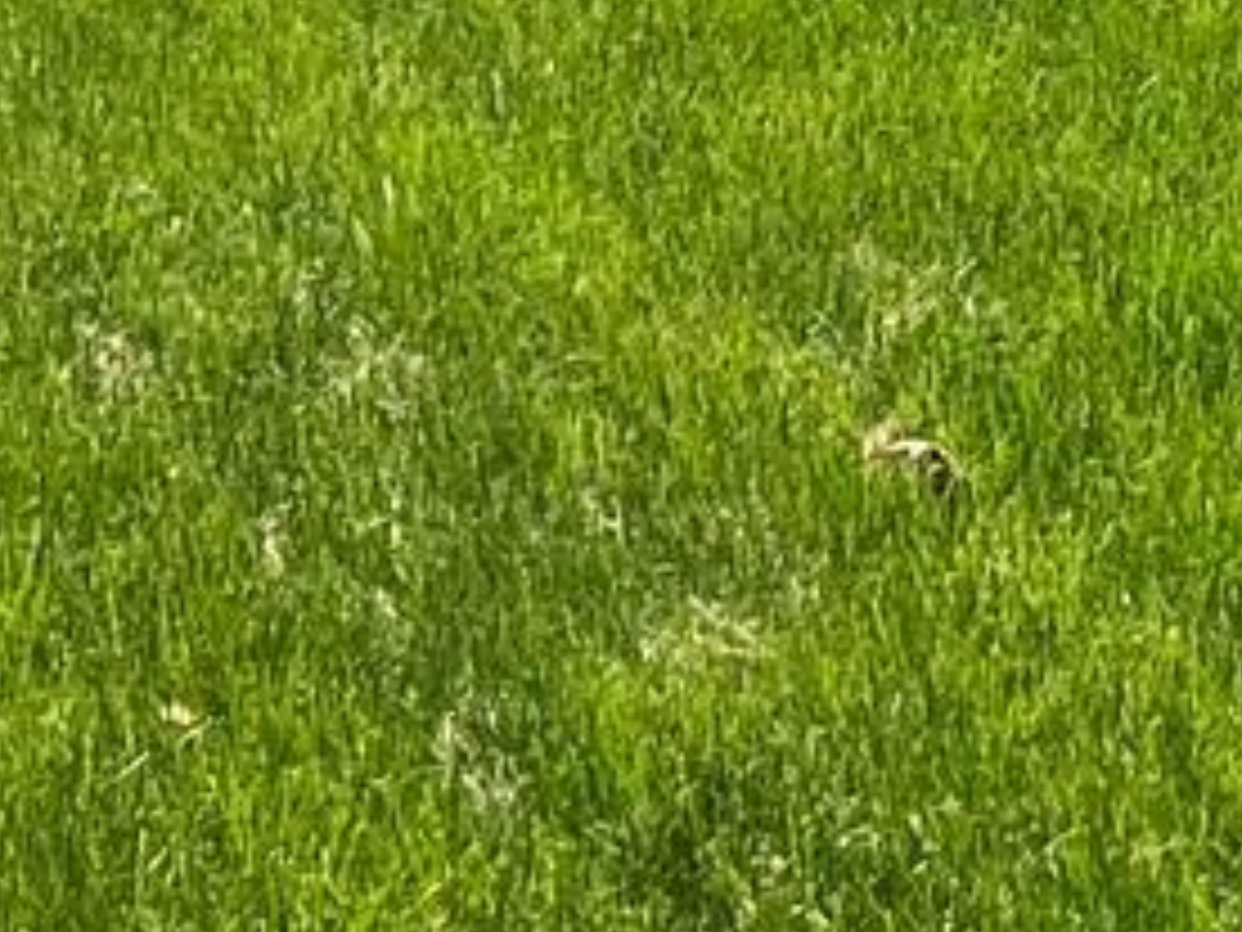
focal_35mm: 193
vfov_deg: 7.1
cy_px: -1499
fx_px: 6925
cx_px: 2133
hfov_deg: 9.8
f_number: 1.5
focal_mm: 5.7
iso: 50
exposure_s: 1/4115
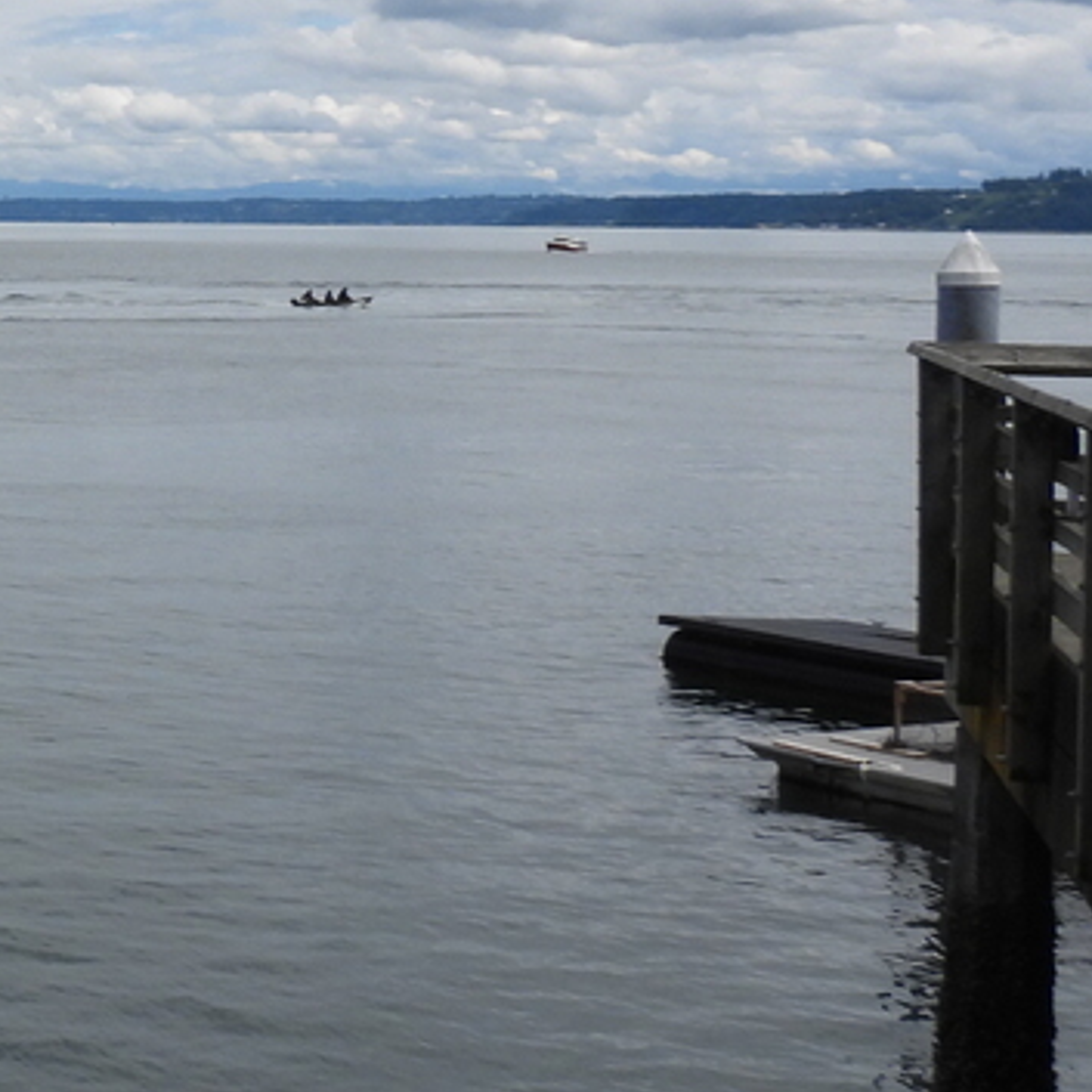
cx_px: -746
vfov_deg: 22.2
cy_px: 260
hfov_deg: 18.6
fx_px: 2748
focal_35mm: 77
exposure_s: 1/1600
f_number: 4
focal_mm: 4.3
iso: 100
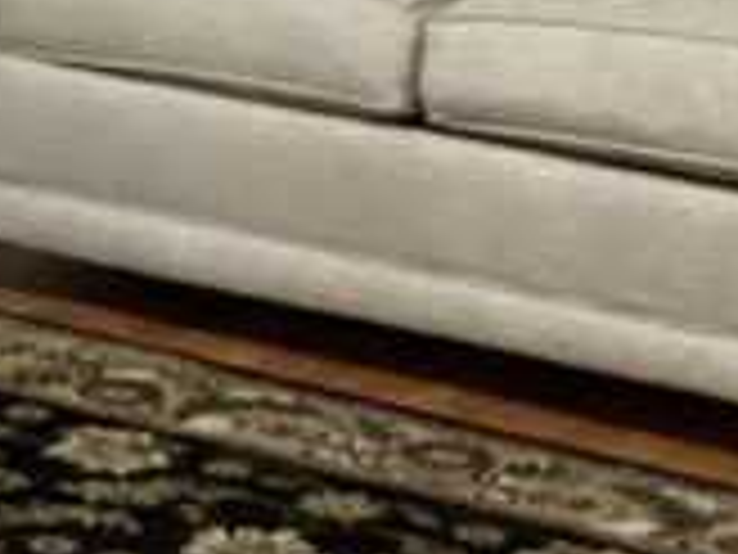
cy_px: -288
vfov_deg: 7.5
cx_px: -144
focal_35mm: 194
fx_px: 4136
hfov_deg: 10.0
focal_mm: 3.3
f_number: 2.4
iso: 320
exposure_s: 1/40
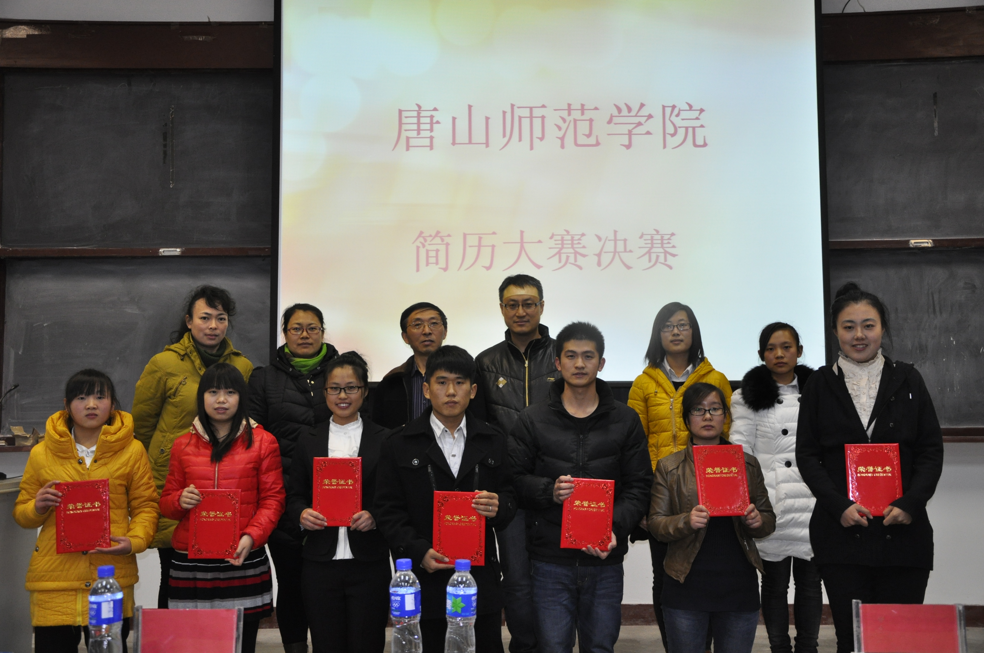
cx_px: 492
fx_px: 1024
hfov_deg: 51.3
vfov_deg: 35.4
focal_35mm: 38
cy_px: 326
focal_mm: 25
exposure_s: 1/60
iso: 800
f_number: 4
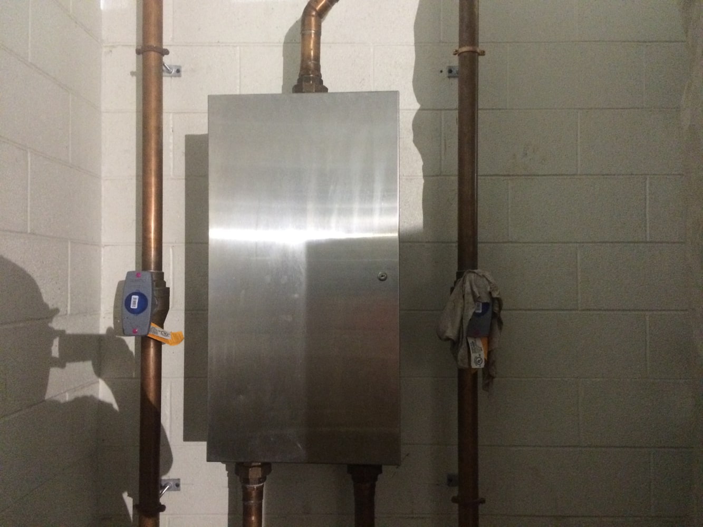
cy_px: 264
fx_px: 589
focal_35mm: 29
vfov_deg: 48.2
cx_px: 352
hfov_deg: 61.7
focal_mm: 4.15
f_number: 2.2
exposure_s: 1/15
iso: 400
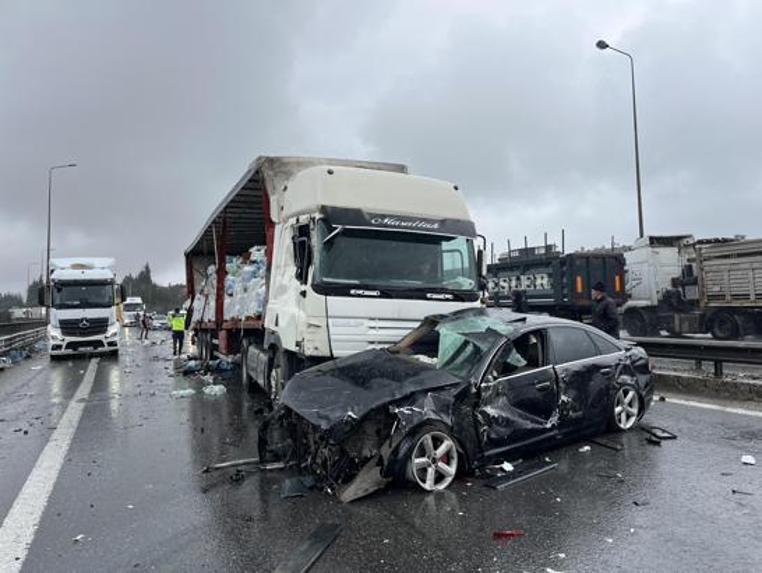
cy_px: 286
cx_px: 381
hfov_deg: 67.3
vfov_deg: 53.1
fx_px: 573
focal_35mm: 26
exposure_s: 1/906
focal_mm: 5.1
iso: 50
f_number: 1.6
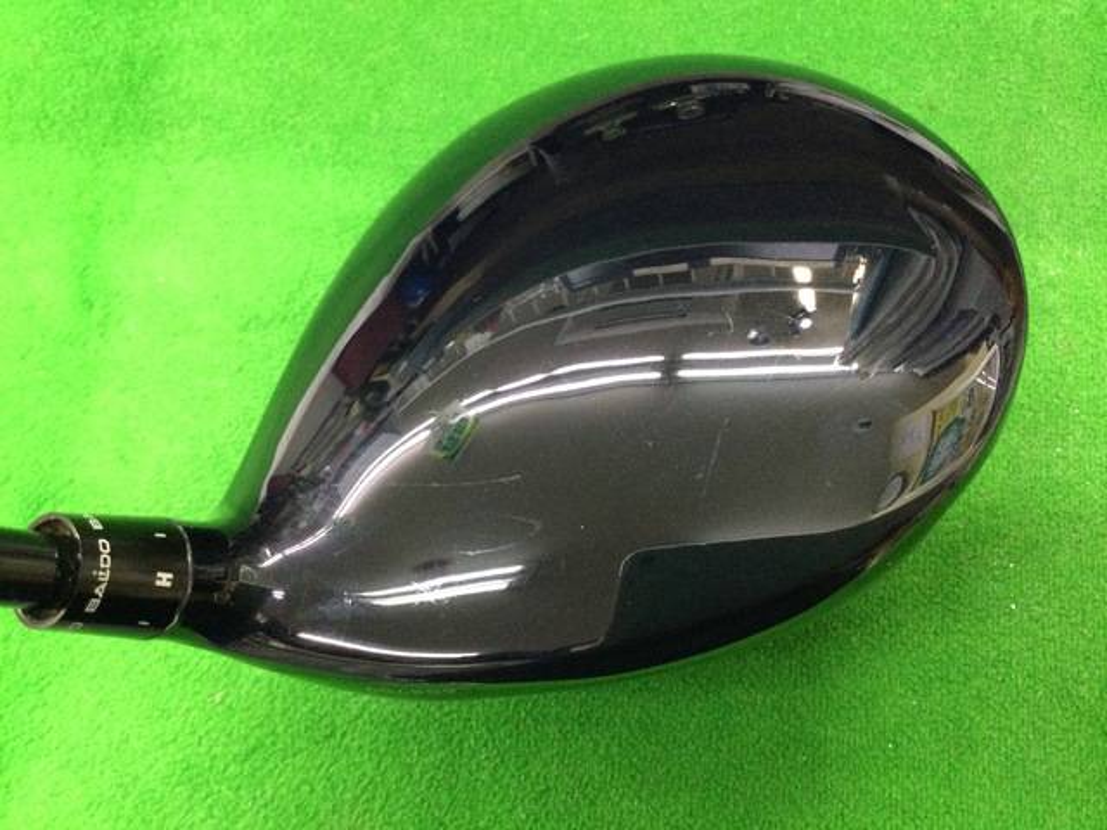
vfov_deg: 45.4
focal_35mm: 31
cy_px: 415
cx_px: 554
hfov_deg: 58.4
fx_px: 991
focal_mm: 3.3
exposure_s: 1/17
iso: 200
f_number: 2.4
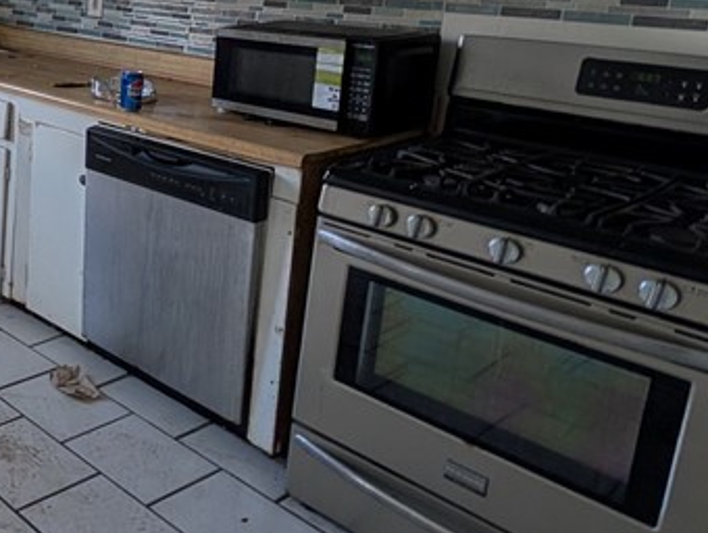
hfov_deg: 37.4
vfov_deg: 38.1
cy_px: 98
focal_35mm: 36
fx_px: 737
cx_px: -161
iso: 45
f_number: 1.7
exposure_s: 1/385
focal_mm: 2.02
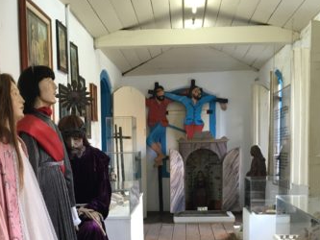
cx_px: 114
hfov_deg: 35.3
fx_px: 499
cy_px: 196
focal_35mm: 54
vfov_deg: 26.5
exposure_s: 1/30
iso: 80
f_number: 2.2
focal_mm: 4.15
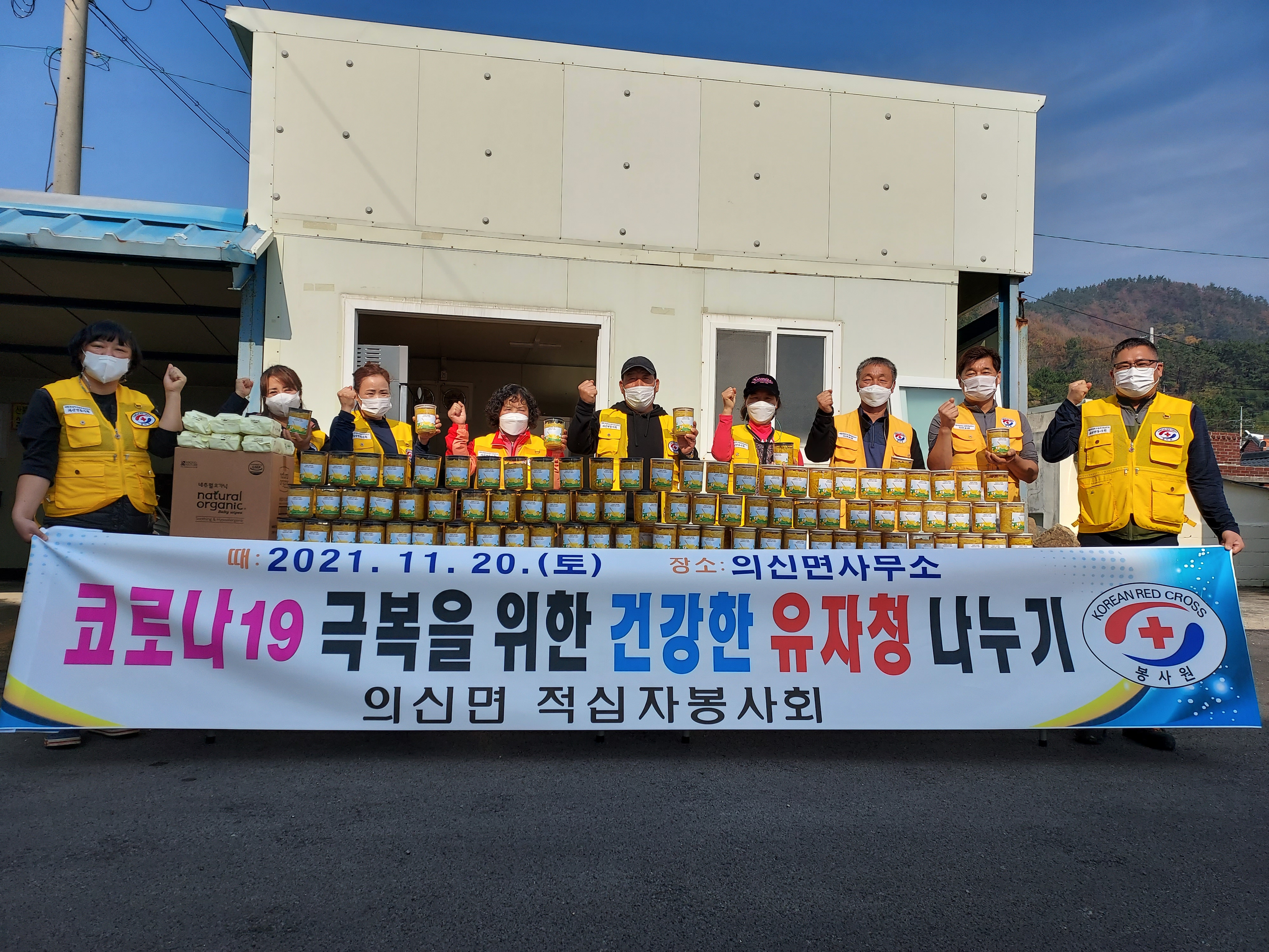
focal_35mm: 24
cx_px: 634
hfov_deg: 71.6
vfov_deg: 56.8
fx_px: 880
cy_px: 476
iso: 40
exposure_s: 1/1872
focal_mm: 4.6
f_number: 1.8
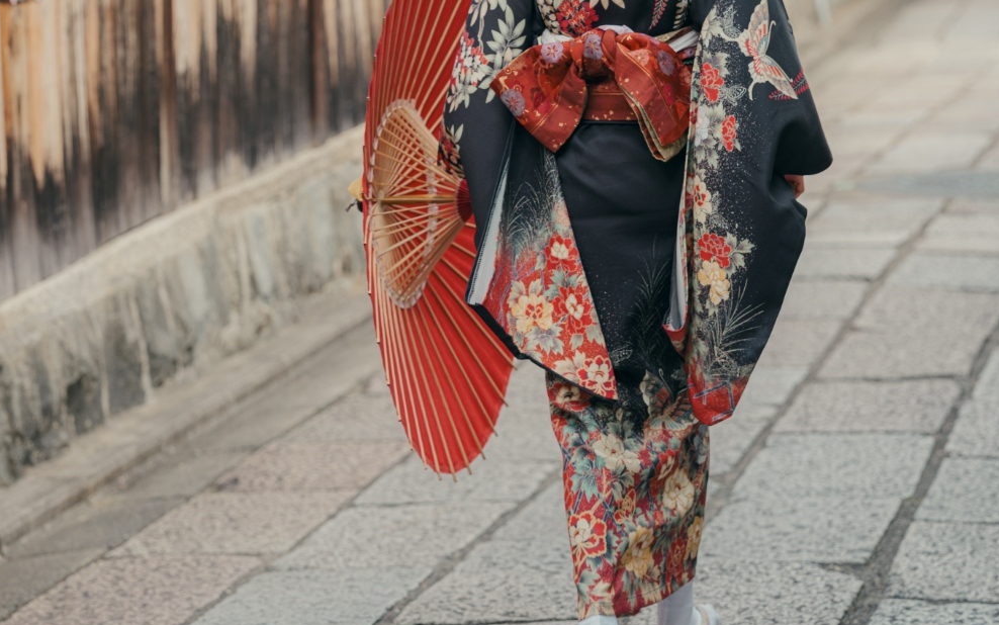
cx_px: 520
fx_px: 3813
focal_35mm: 140
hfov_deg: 14.9
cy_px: 38
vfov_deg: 9.3
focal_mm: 110
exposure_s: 1/160
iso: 320
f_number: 4
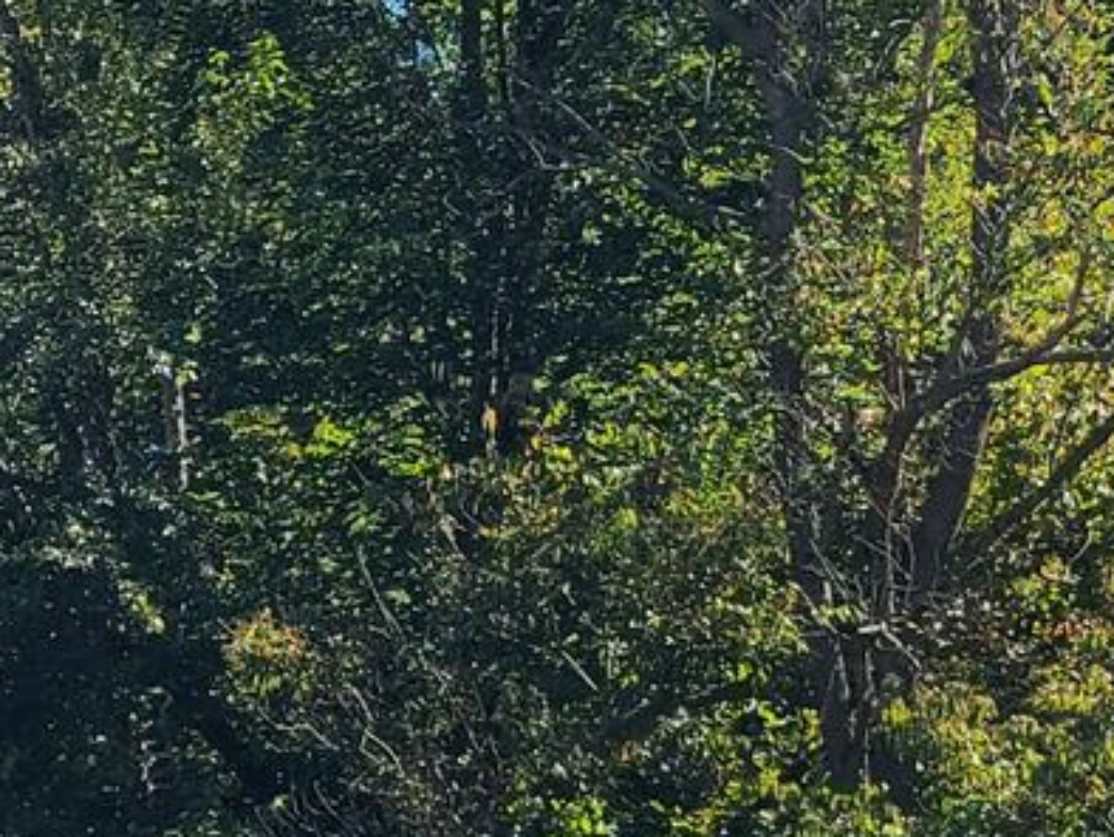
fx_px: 4347
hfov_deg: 13.6
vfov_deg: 10.1
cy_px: 1714
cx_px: -616
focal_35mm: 135
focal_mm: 5.4
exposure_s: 1/934
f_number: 1.8
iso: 40
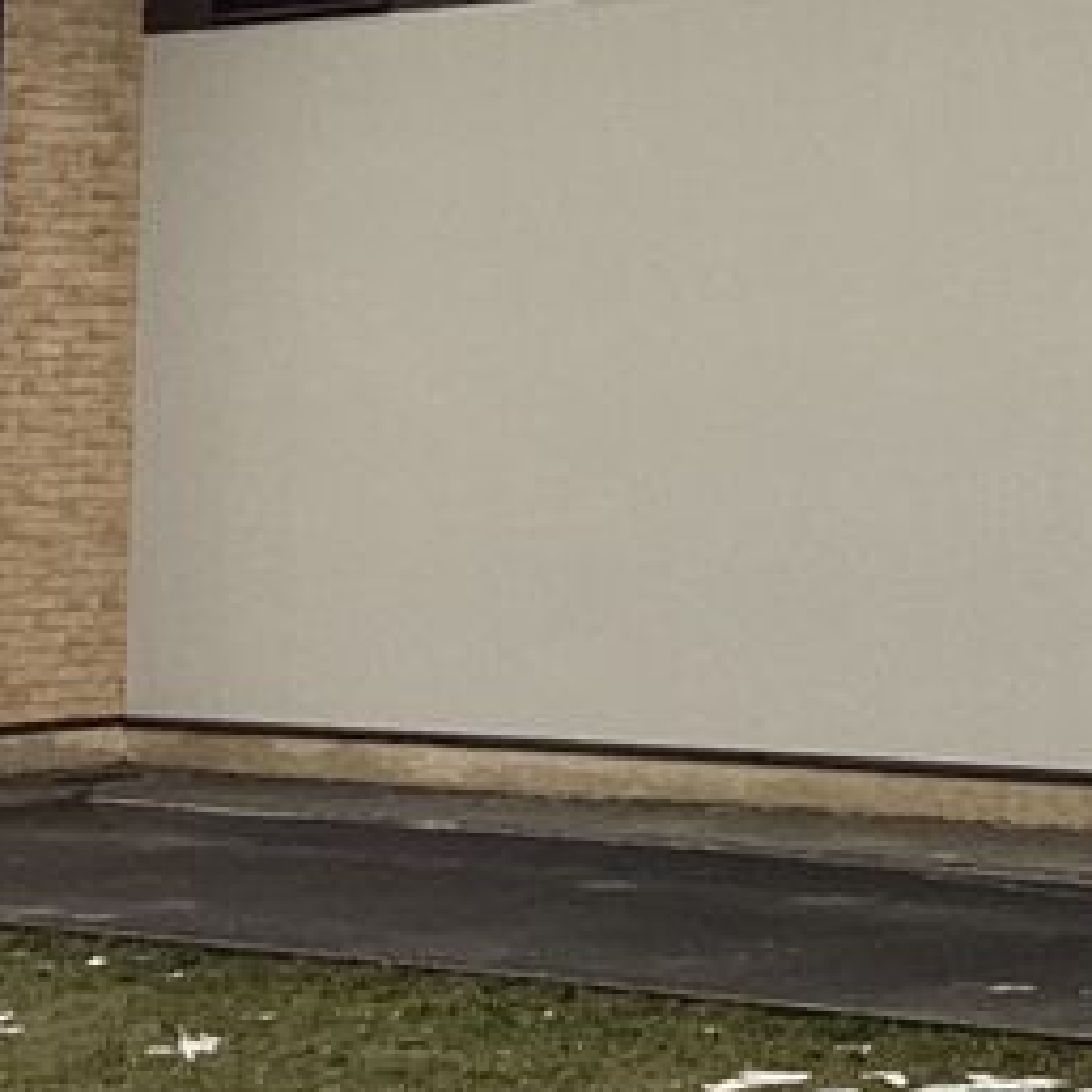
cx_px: 977
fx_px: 4568
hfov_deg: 13.5
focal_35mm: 128
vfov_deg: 13.0
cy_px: -472
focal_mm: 3.3
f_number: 2.4
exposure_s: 1/147
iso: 25
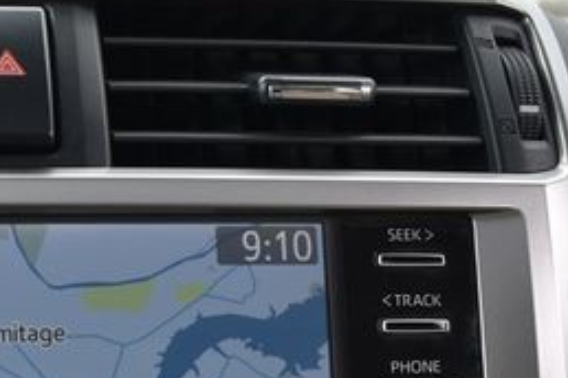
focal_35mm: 67
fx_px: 1057
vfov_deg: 19.9
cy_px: 348
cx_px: 26
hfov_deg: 28.6
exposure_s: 1/250
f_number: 3.5
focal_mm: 18
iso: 400
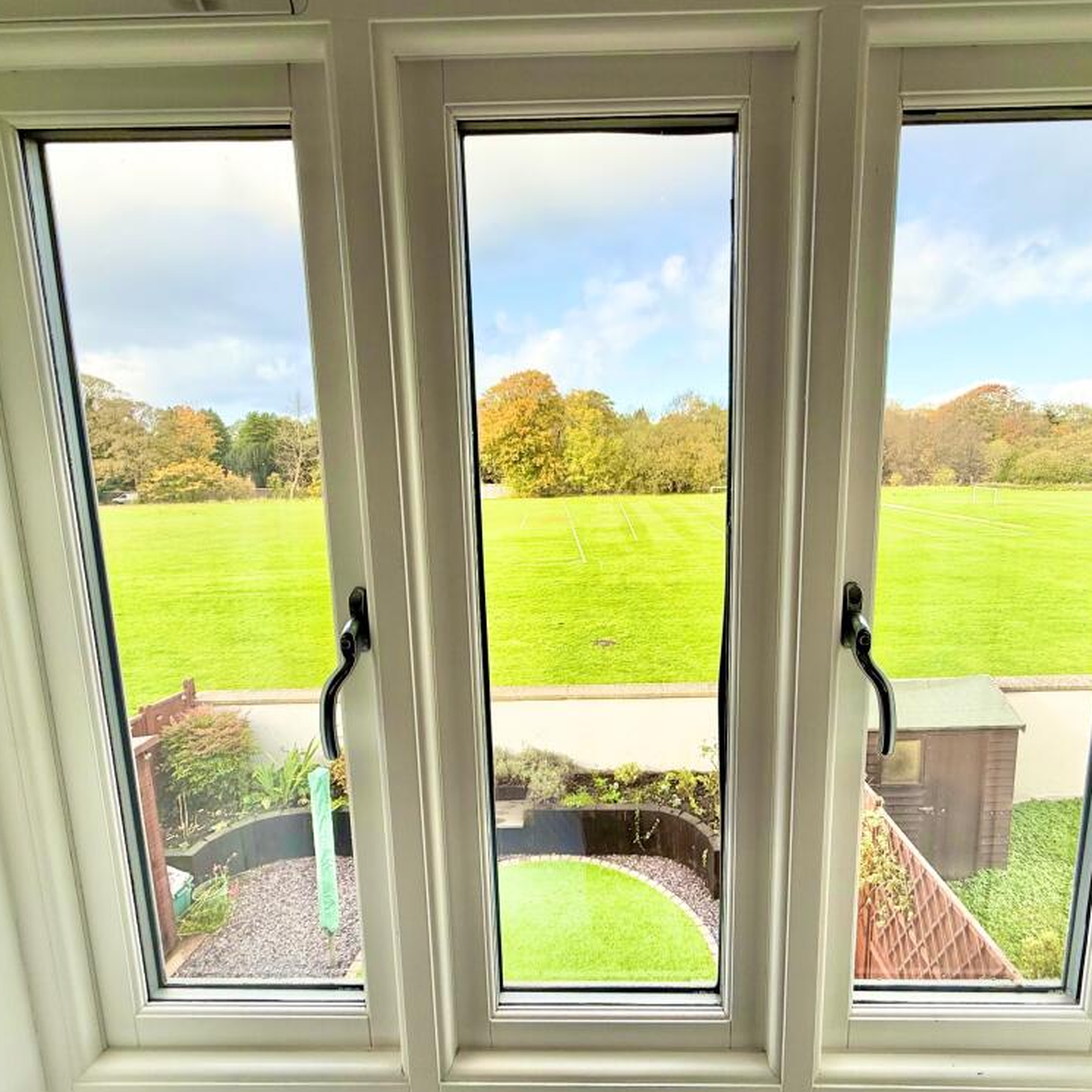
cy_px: 551
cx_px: 614
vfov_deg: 84.0
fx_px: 607
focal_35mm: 17
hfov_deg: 83.6
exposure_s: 1/564
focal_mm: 2.22
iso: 64
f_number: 2.2
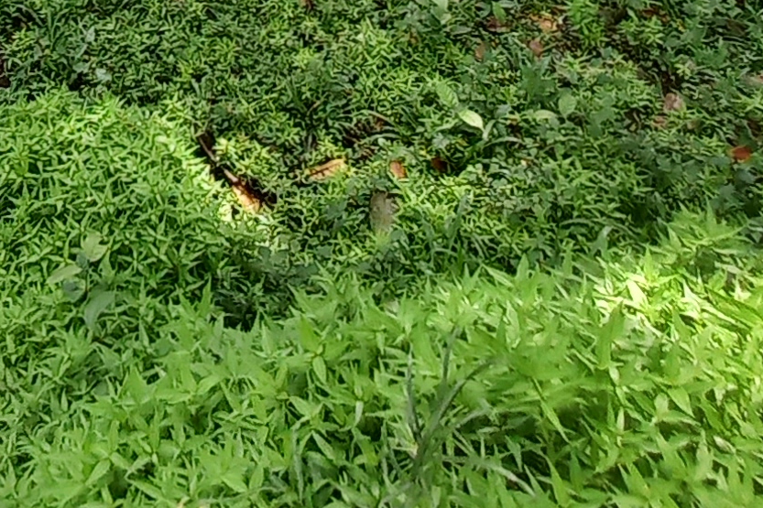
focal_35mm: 53
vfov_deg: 18.8
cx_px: -16
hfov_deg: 33.9
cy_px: -442
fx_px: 1123
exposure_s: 1/171
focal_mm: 1.42
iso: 40
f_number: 2.2
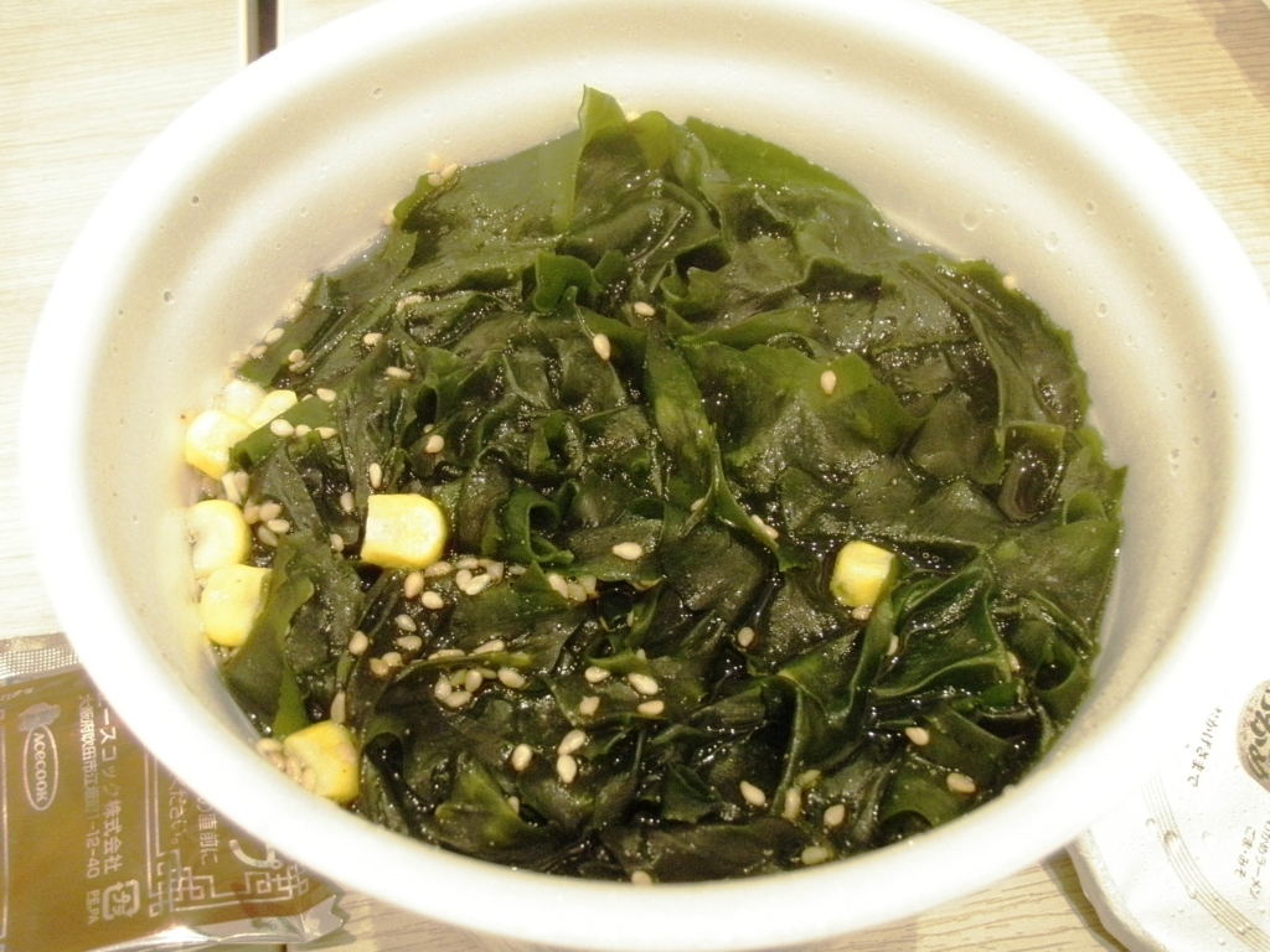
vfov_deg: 37.7
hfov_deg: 49.0
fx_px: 1394
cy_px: 476
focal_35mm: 38
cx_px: 635
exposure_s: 1/30
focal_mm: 6.7
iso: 800
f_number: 3.5
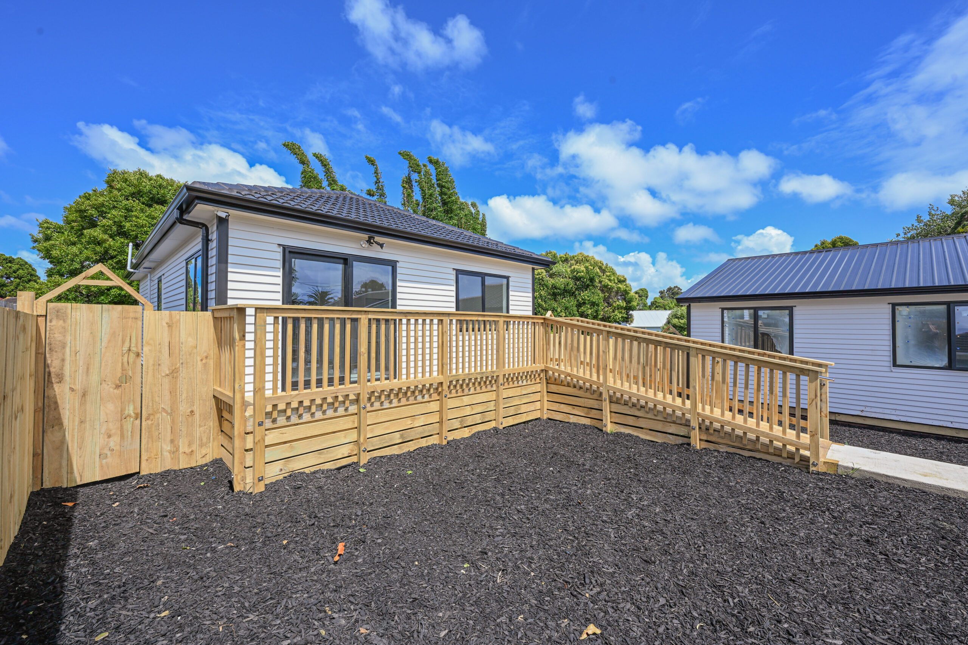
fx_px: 376
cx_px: 484
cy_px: 322
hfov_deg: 104.3
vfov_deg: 81.2
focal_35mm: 14
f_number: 10
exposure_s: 1/250
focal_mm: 14
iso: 125
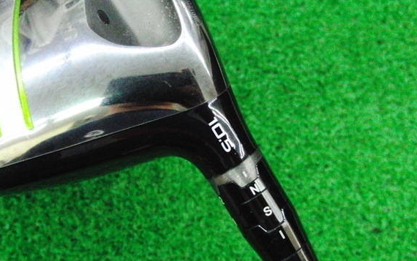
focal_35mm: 44
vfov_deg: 29.3
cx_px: 186
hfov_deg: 45.2
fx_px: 500
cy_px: 126
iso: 3200
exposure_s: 1/160
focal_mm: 6.42
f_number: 3.6
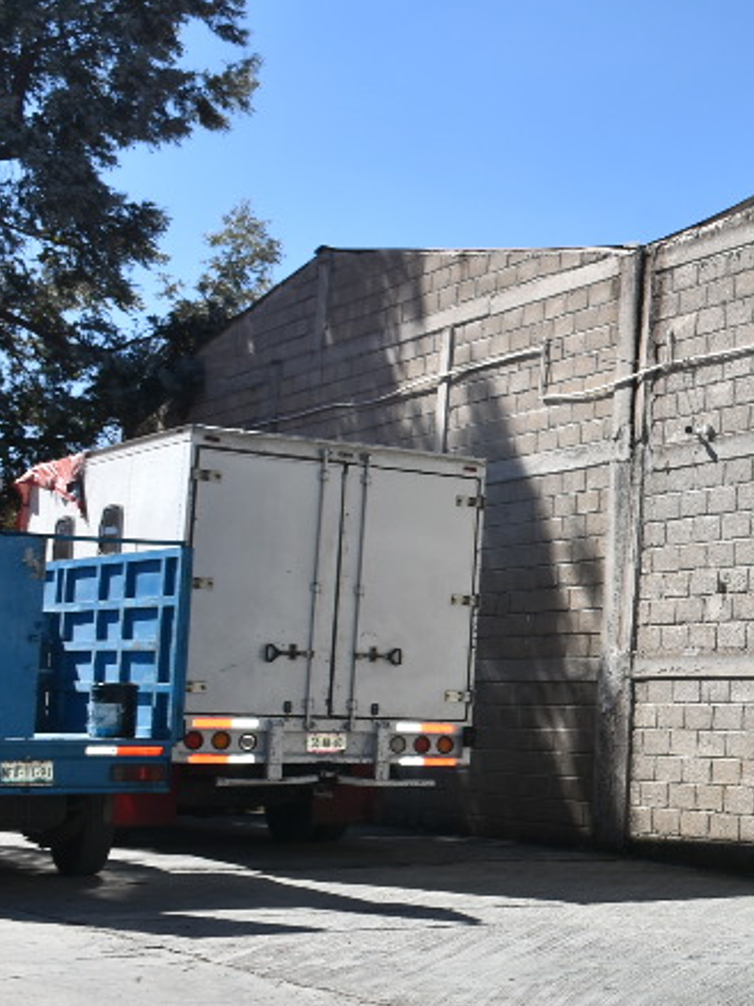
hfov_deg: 19.0
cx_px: 1050
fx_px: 2034
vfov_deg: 27.8
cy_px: 492
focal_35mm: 70
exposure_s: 1/250
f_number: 7.1
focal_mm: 20
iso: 100
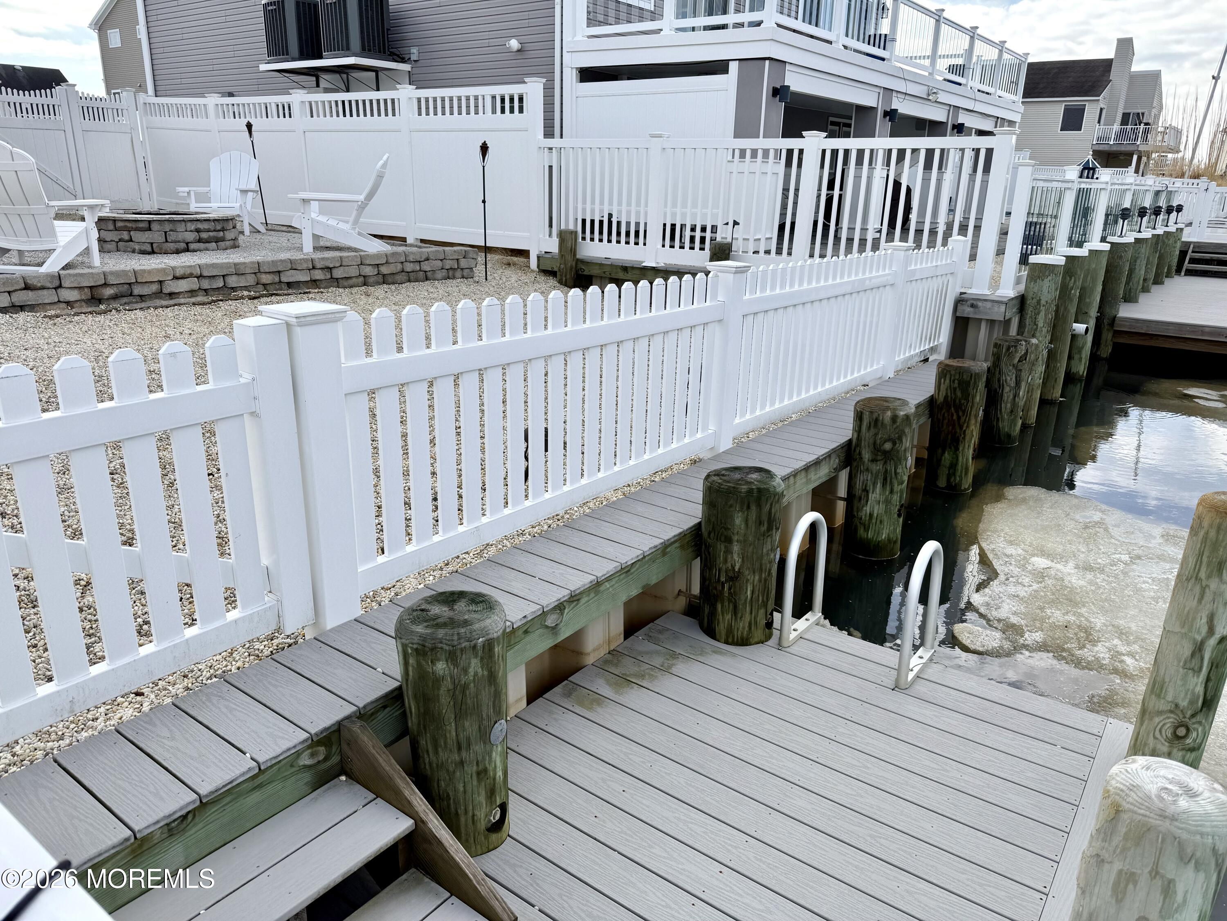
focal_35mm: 24
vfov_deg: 56.8
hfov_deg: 71.6
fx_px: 851
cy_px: 460
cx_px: 614
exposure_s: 1/3021
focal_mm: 6.76
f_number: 1.78
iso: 80
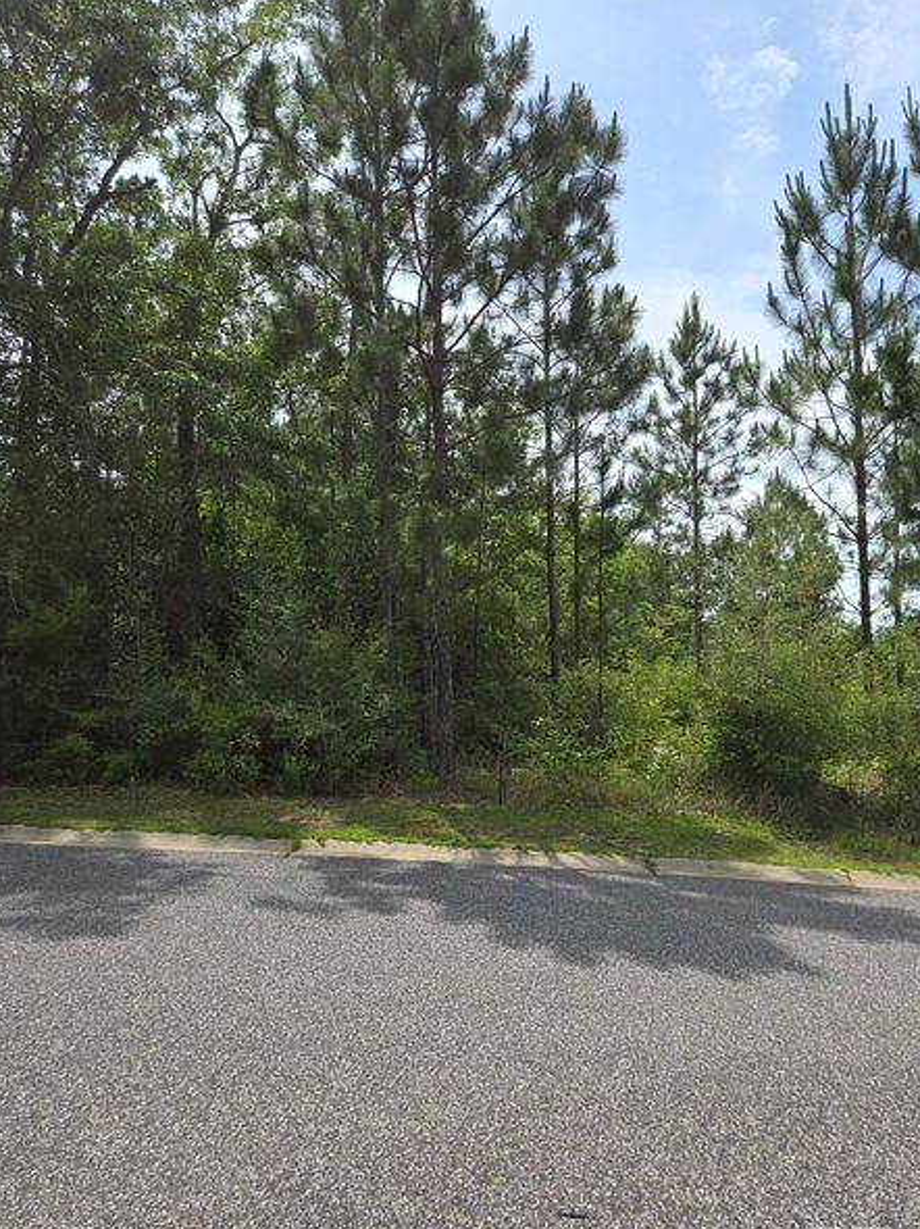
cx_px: 481
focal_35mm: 26
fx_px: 922
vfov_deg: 67.2
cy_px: 659
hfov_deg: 53.0
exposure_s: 1/1704
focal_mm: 5.4
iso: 25
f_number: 1.8
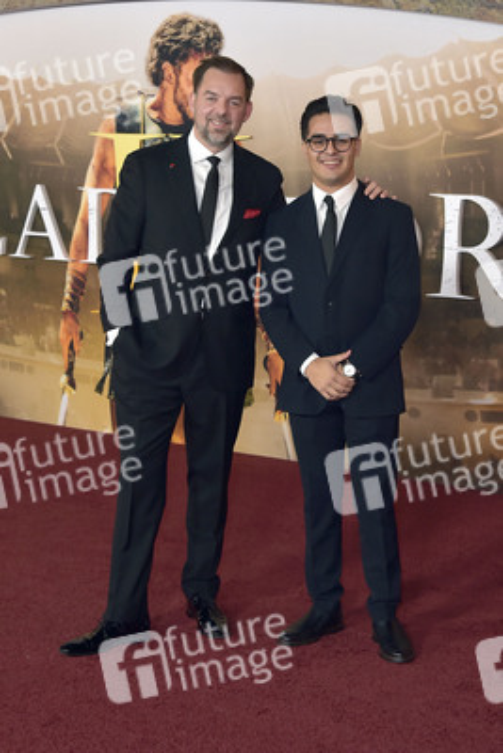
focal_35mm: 58
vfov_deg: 34.5
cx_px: 252
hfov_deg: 23.4
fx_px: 1214
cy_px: 376
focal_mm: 58
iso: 1000
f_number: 5.6
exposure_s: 1/250
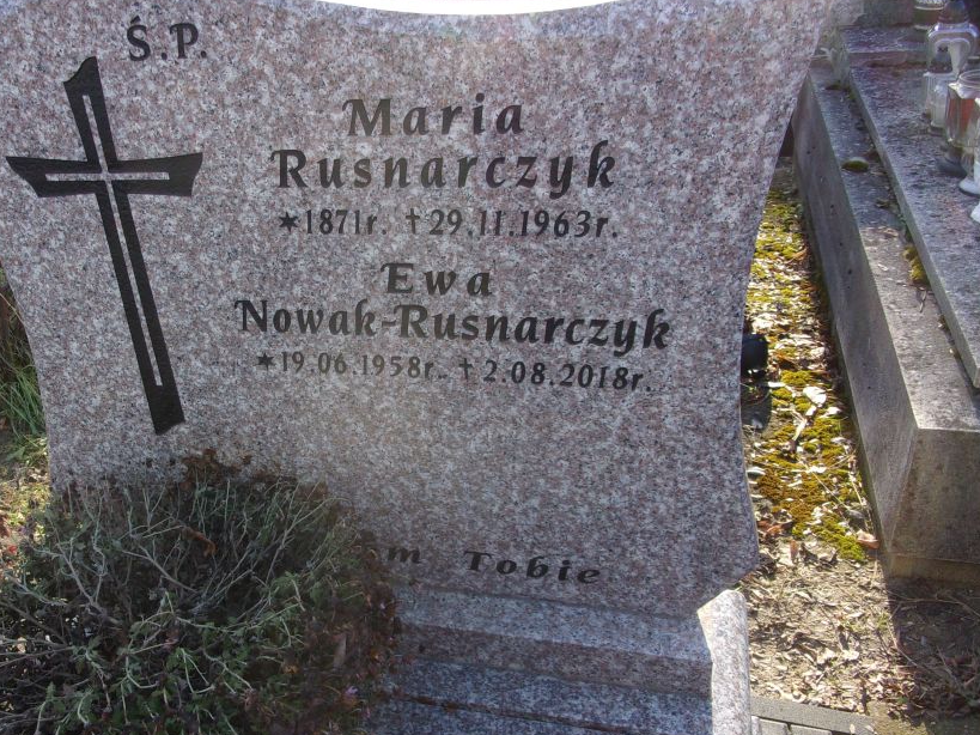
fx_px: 991
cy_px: 368
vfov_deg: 40.7
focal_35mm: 35
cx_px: 371
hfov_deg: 52.1
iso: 80
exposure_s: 1/90
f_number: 3.9
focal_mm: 5.1
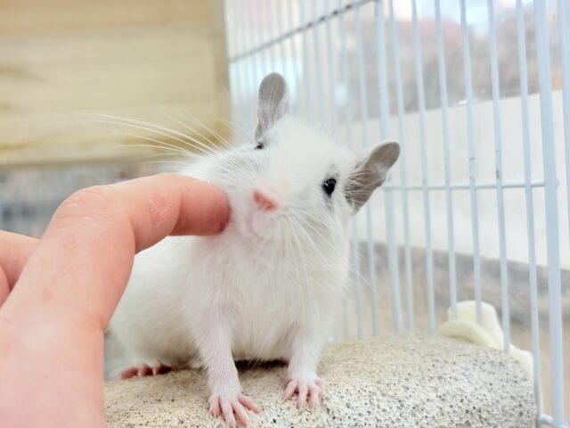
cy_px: 214
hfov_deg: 36.8
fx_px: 856
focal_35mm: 52
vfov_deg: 28.0
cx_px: 285
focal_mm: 5.96
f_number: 1.6
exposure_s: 1/50
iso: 50
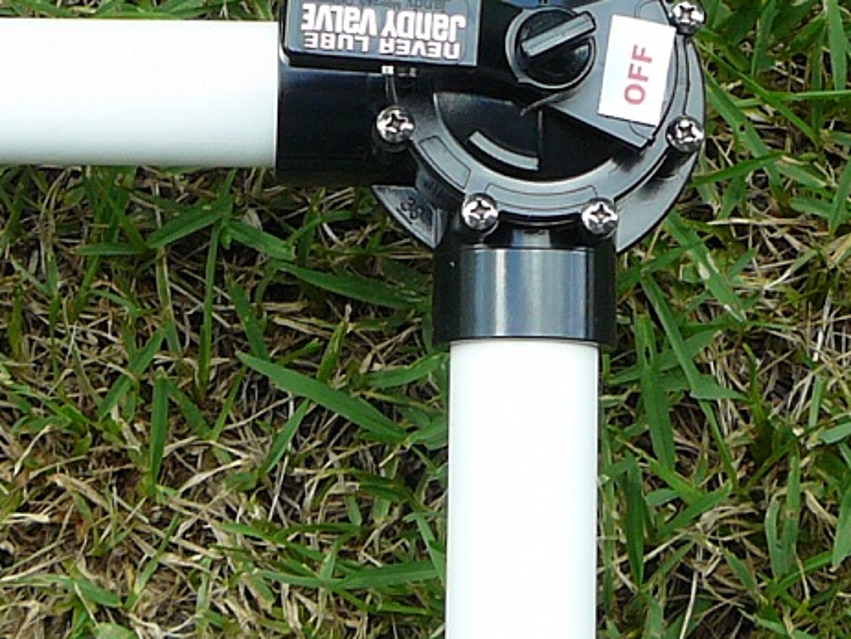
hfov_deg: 16.9
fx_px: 2854
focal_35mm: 116
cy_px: 193
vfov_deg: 12.8
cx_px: 267
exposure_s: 1/160
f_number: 2.8
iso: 80
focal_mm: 5.2
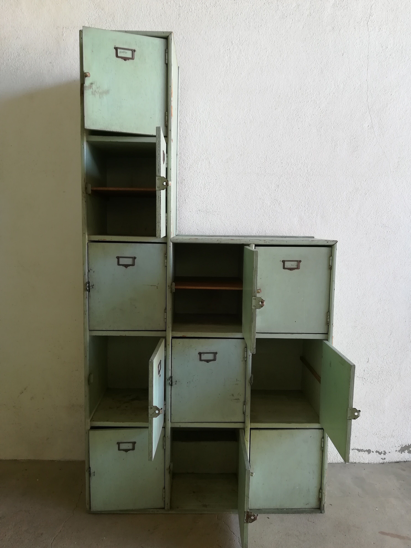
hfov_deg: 53.1
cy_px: 274
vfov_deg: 67.3
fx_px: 412
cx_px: 206
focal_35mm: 26
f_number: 2.2
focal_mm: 3.83
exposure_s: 1/50
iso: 100
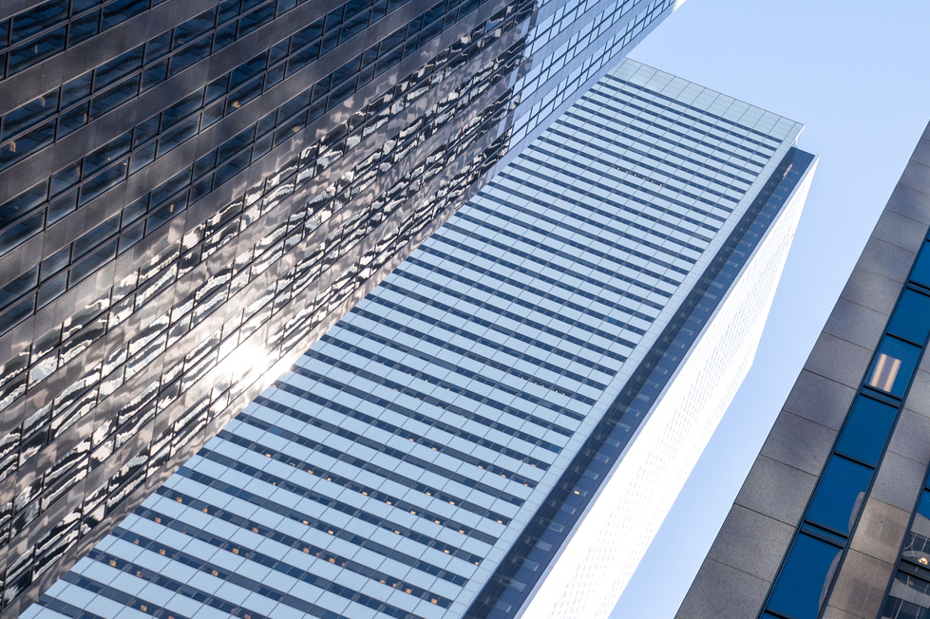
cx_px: 935
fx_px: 1679
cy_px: 117
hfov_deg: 29.0
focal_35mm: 65
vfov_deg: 20.6
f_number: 8
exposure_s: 1/160
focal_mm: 30
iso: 100
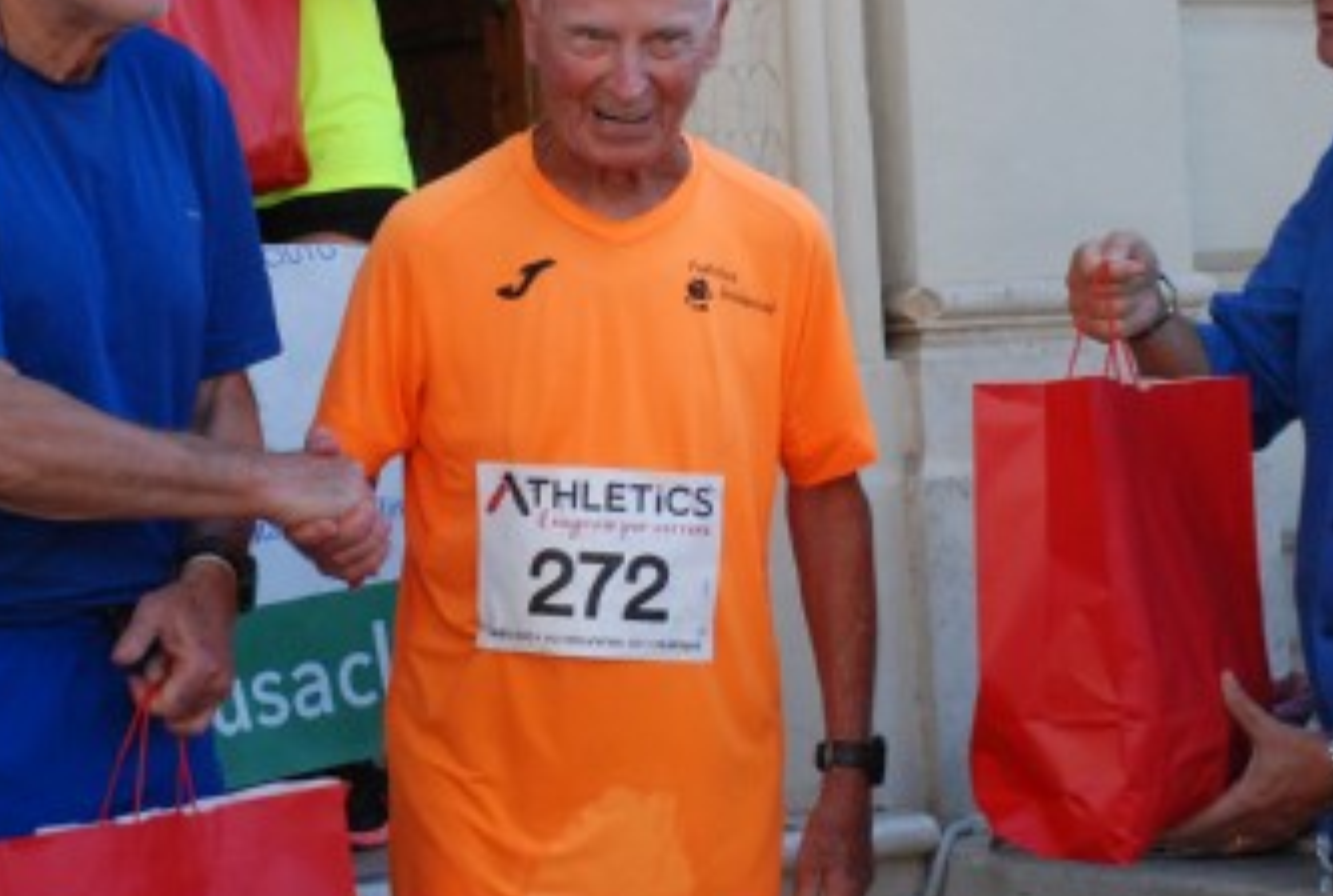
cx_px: 380
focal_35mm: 108
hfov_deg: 18.8
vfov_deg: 12.7
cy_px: 290
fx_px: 4010
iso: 1000
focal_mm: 40
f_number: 4.5
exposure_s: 1/1000
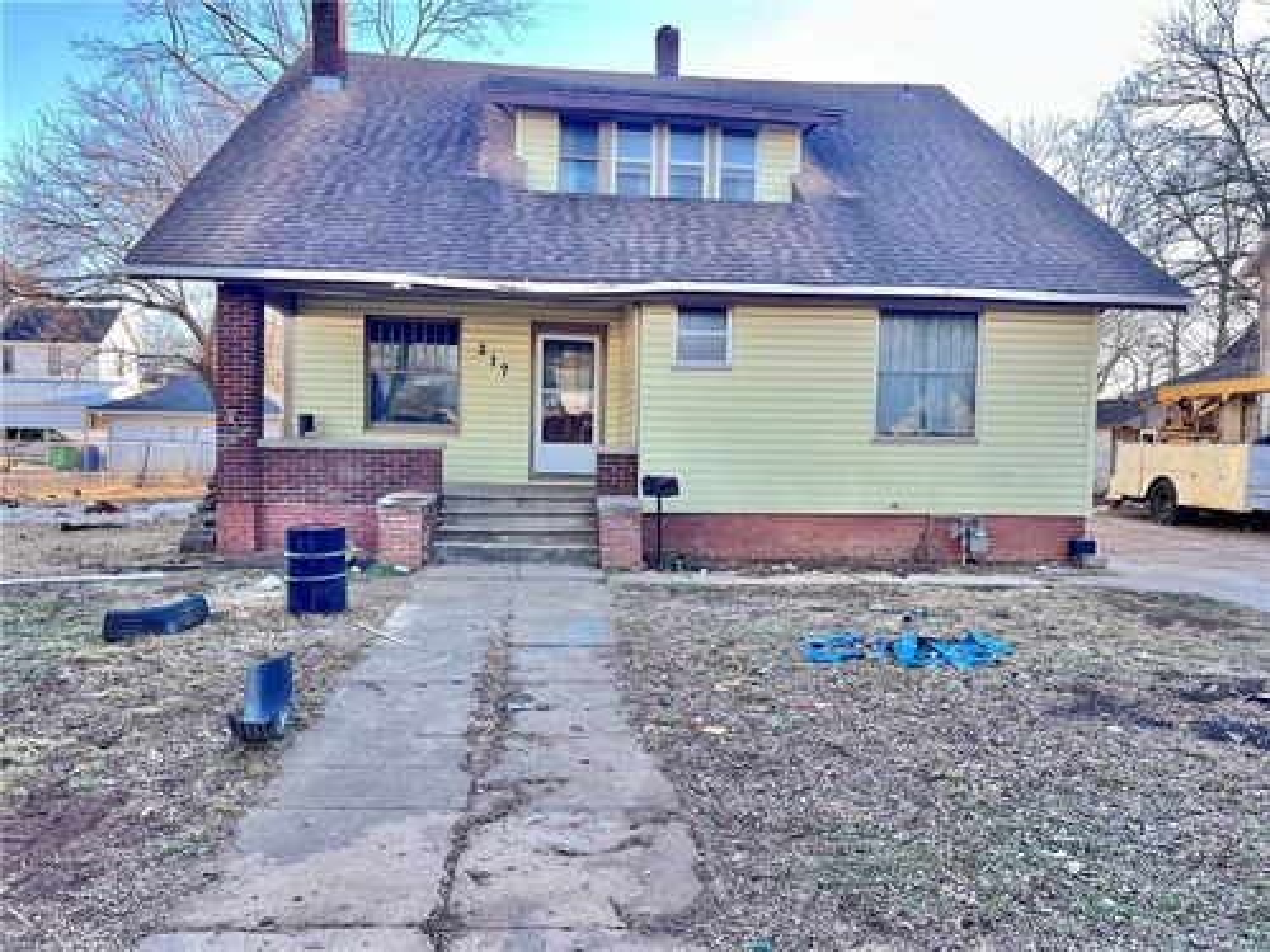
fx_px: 954
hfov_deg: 67.3
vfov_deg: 53.1
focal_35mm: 26
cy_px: 476
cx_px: 635
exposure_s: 1/171
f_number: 1.5
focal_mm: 5.7
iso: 50
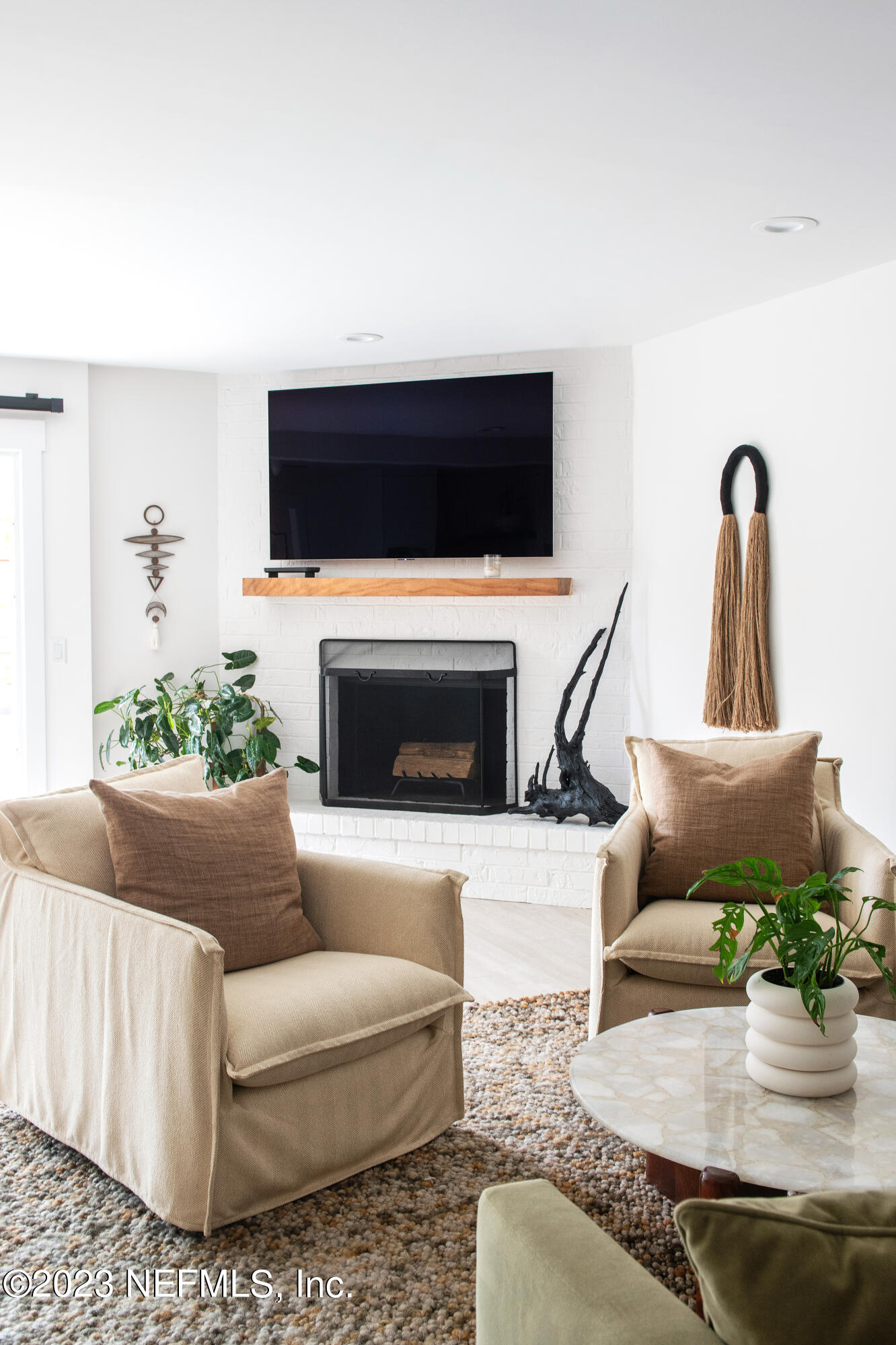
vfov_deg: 55.8
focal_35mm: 34
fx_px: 1270
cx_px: 448
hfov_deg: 38.9
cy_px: 672
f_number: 9
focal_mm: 29
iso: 400
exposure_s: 1/2
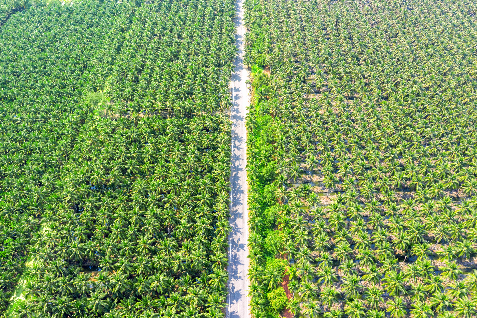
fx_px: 371
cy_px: 159
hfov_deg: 65.5
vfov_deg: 46.4
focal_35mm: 28
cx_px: 238
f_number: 5
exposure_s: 1/240
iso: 100
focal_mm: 10.26
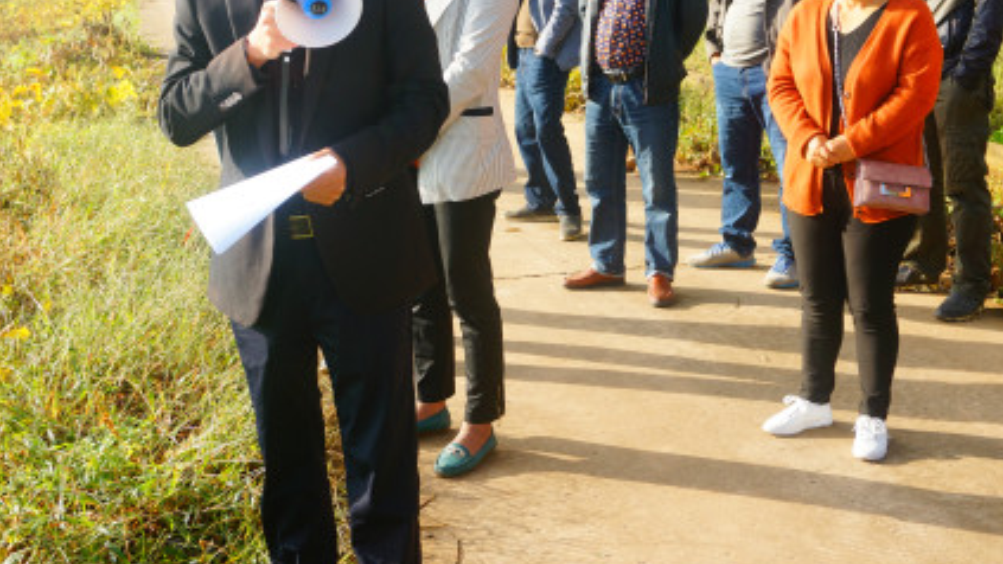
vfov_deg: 24.0
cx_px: 557
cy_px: 104
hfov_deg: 42.0
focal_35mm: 49
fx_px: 1303
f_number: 4.5
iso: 100
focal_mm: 22
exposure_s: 1/200
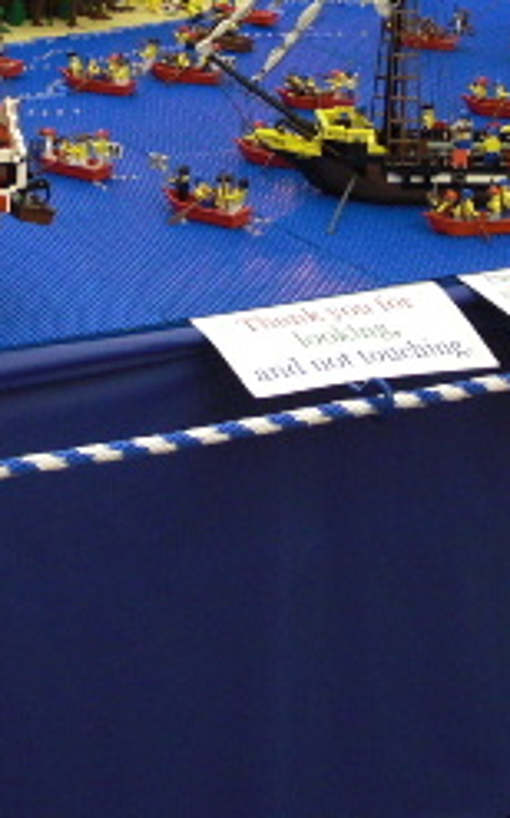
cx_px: 89
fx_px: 2205
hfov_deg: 13.1
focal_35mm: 99
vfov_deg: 20.6
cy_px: 103
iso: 200
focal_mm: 6.3
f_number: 2.8
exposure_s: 1/13
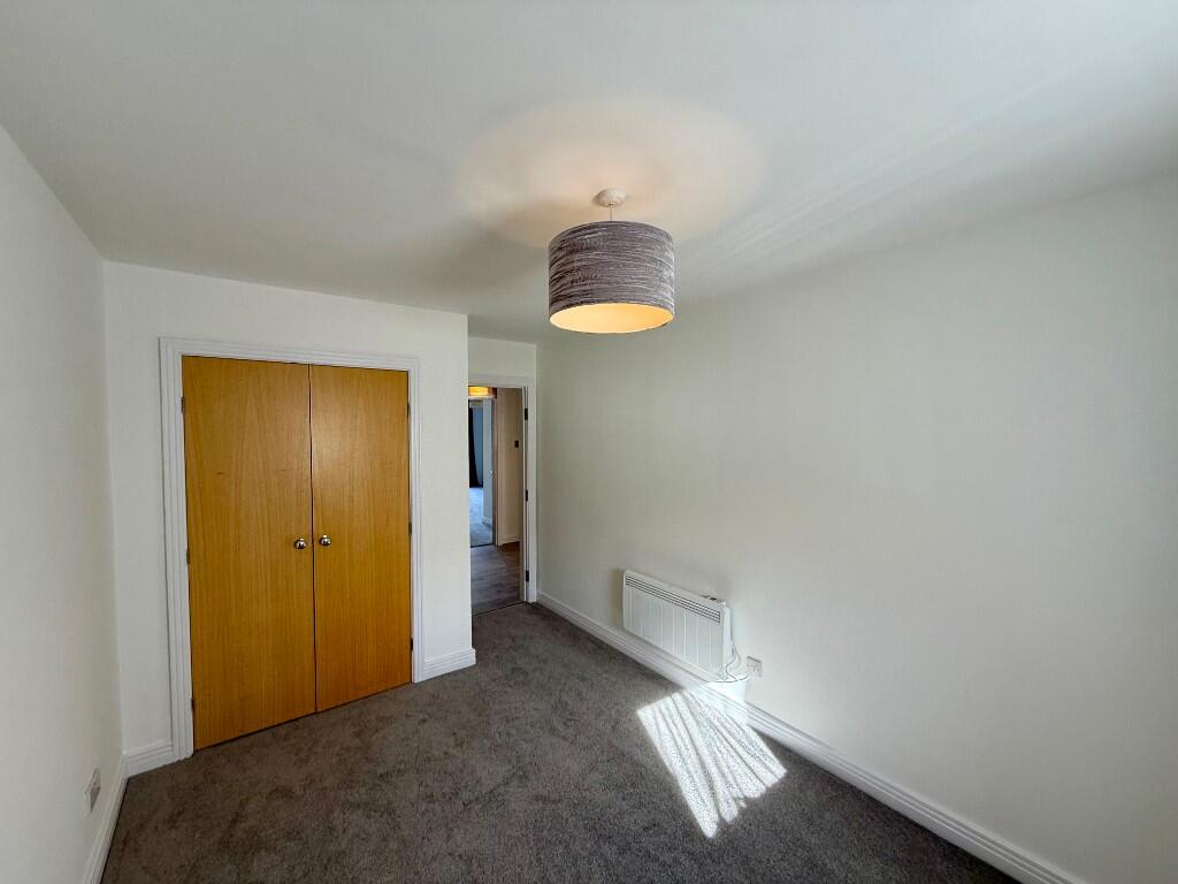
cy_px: 442
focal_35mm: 14
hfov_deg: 102.1
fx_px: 476
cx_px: 589
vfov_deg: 85.7
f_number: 2.2
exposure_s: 1/99
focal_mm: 2.22
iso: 64
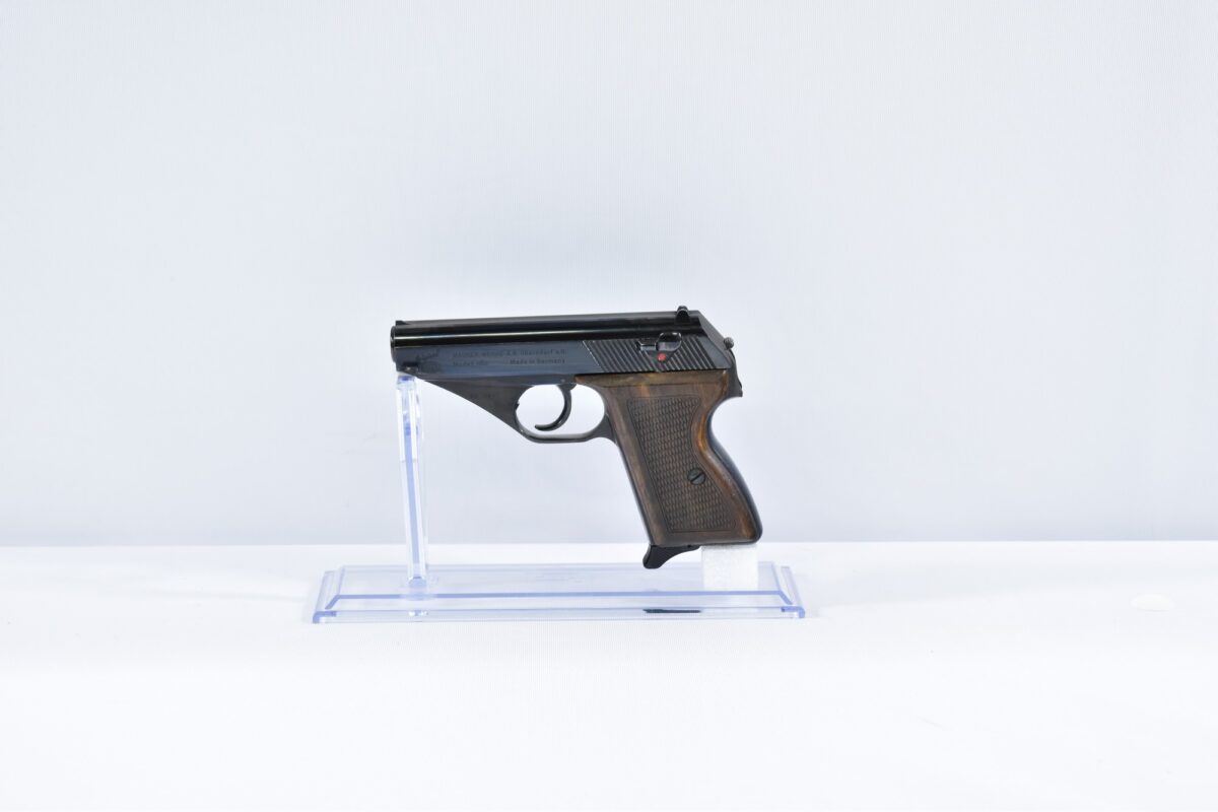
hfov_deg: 27.0
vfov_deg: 18.2
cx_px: 609
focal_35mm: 75
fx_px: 2537
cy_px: 406
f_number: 5.6
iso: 640
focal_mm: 50
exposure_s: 1/20
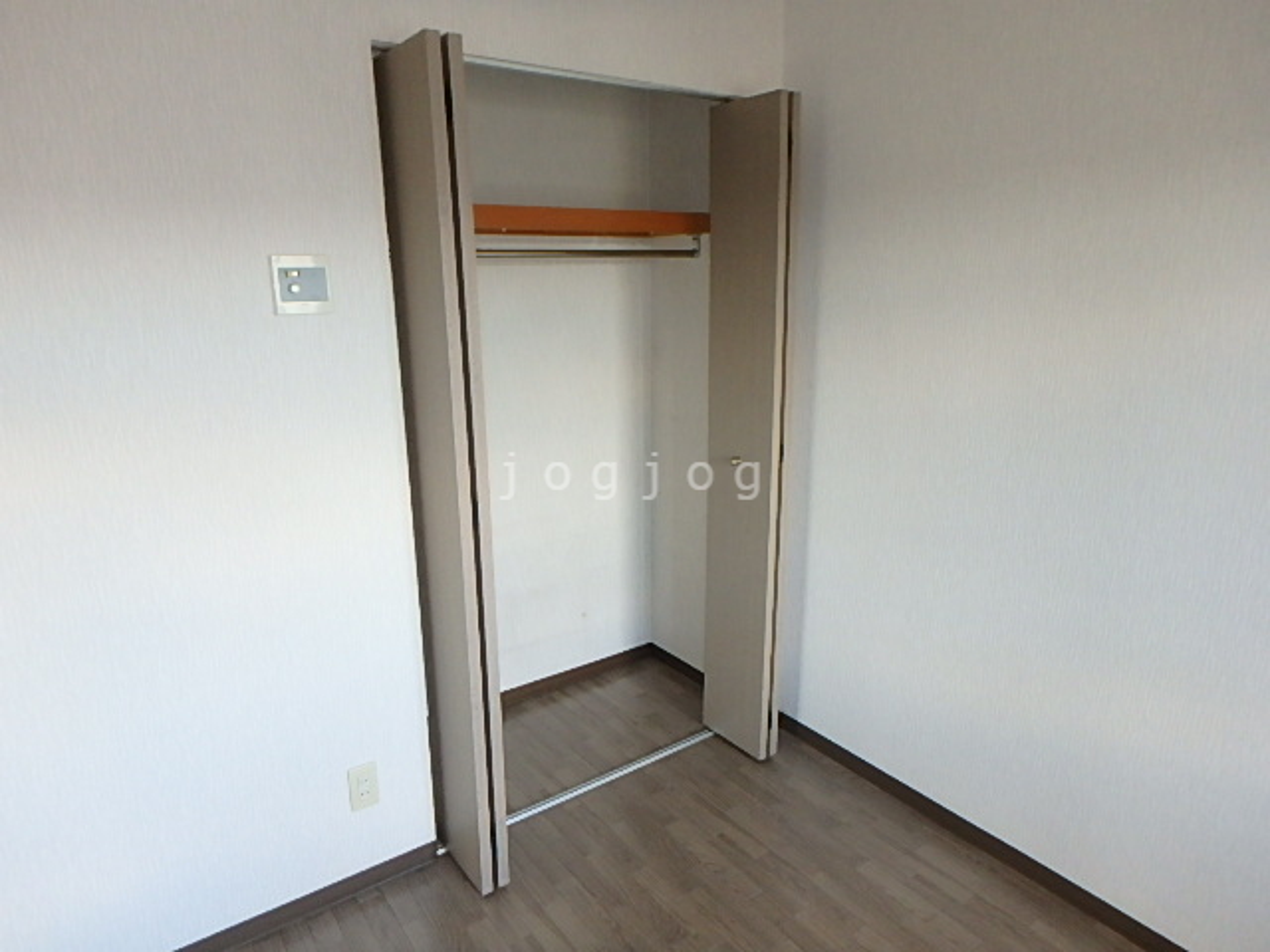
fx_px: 770
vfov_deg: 63.4
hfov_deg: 79.0
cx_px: 635
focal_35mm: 21
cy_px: 476
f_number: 3.5
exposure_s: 1/30
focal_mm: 3.7
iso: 400
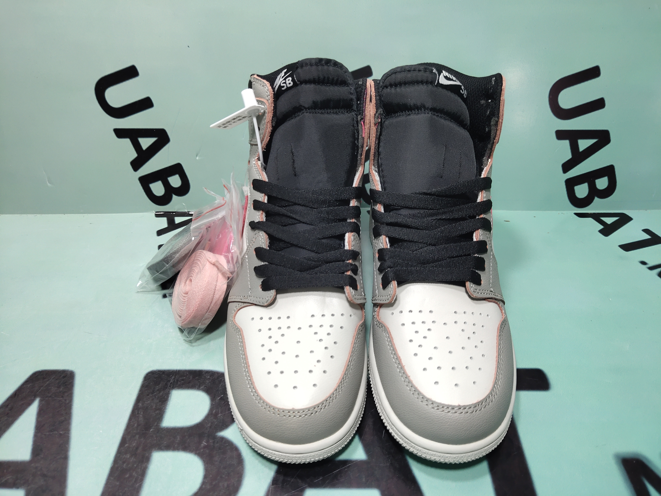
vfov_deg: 46.8
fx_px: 573
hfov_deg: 60.0
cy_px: 248
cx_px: 330
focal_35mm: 30
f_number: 1.79
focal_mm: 4.35
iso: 120
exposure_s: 1/100
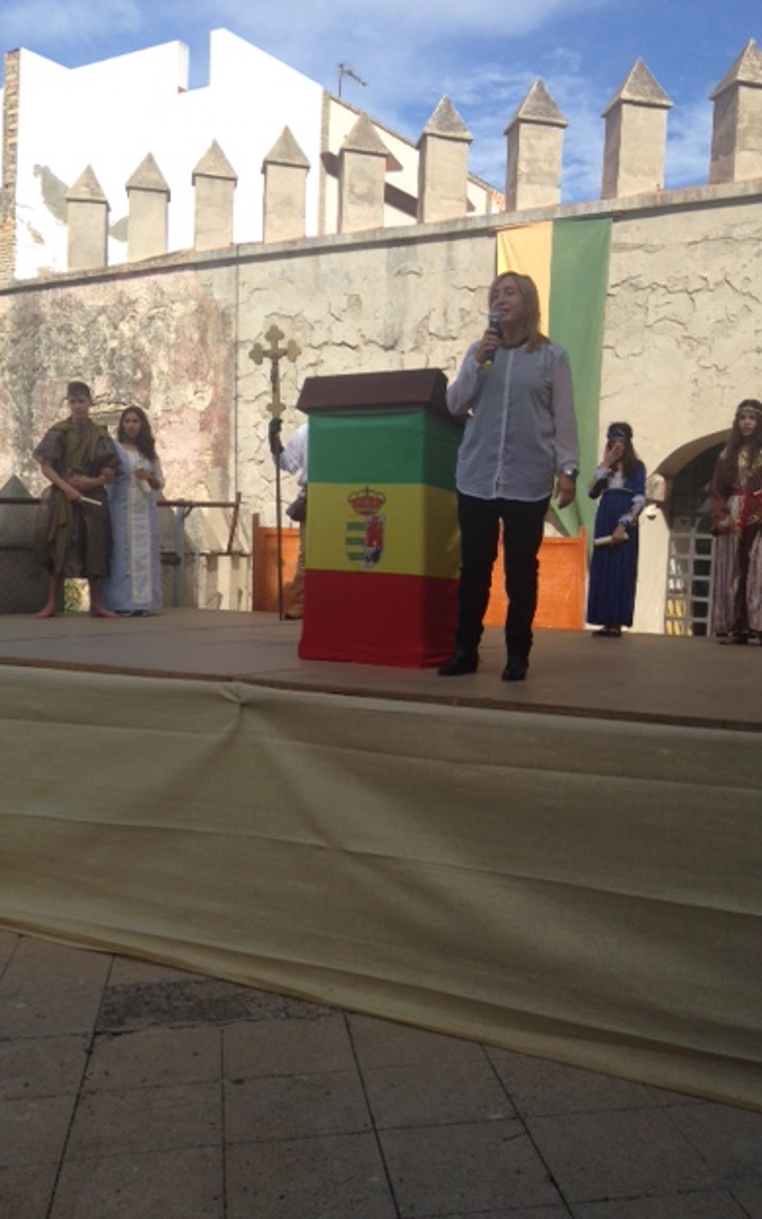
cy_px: 623
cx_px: 464
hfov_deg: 35.2
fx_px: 1196
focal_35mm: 36
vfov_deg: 54.0
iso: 50
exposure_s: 1/1232
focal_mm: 4.12
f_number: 2.4
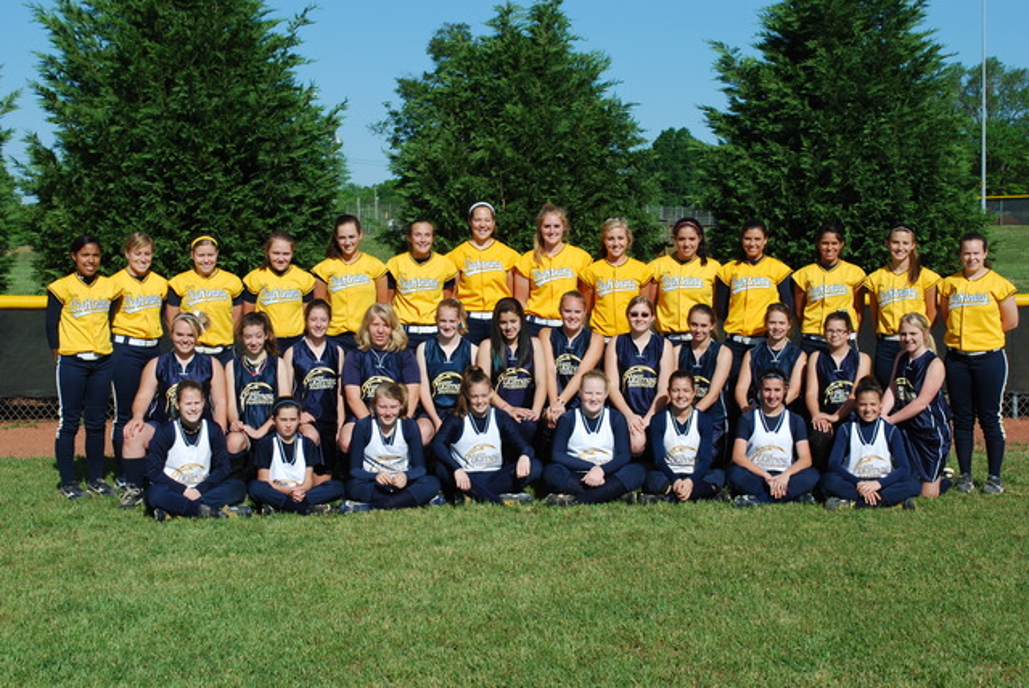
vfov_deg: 23.8
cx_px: 514
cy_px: 344
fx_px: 1631
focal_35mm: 57
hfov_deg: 35.0
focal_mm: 38
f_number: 9
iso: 100
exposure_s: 1/320
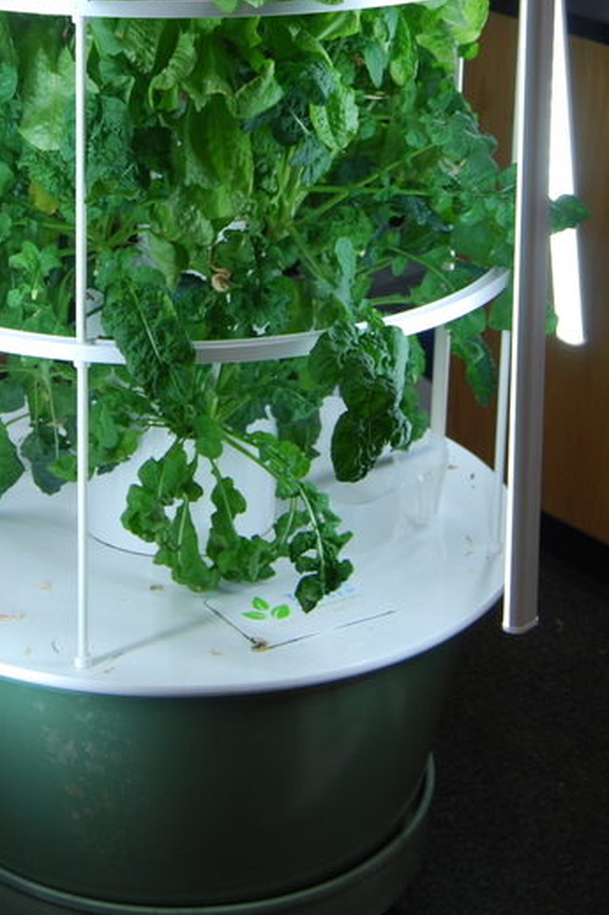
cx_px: 176
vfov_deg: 21.7
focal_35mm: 92
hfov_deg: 14.8
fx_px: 2336
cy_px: 104
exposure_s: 1/100
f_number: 5
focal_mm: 31
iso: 200
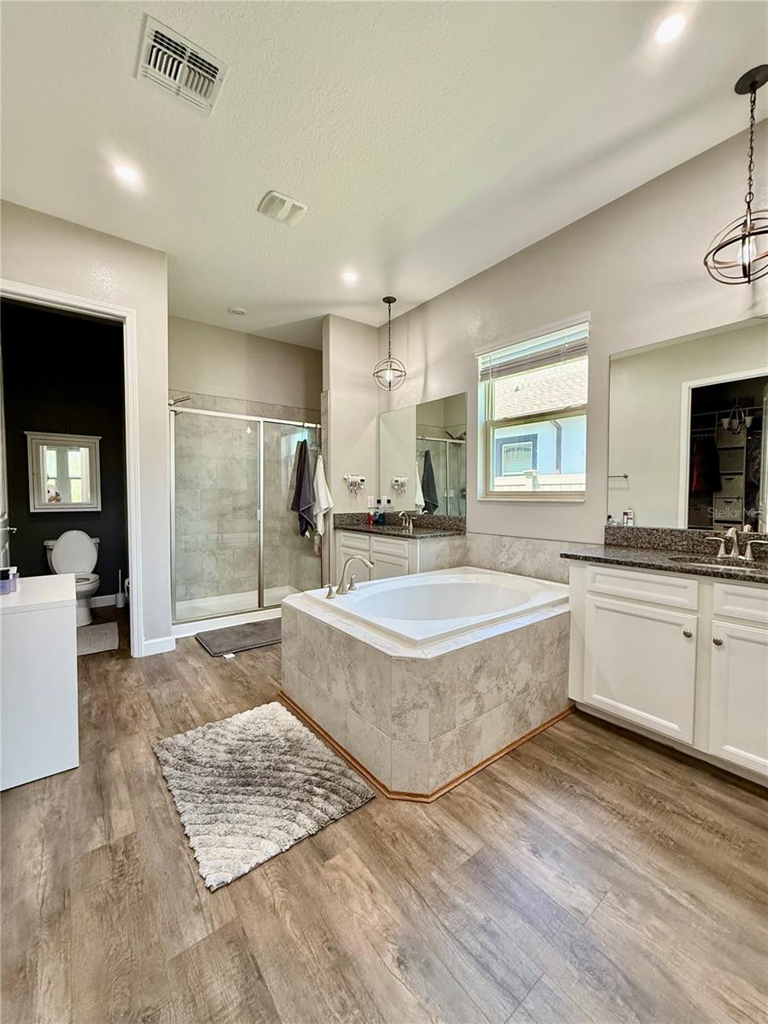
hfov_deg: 85.7
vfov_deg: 102.1
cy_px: 512
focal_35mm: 14
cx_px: 384
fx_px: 414
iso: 500
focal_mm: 2.22
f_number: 2.2
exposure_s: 1/120
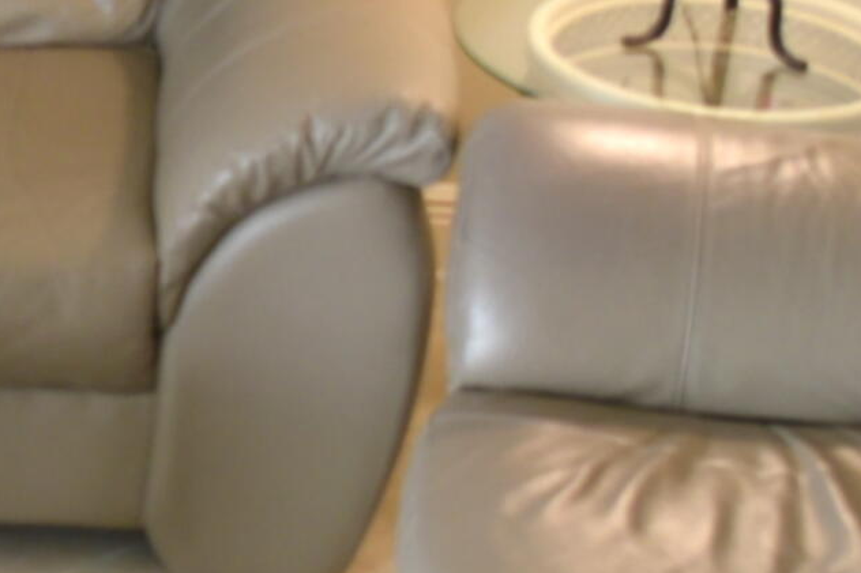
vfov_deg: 12.0
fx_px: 2726
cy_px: 350
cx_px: -492
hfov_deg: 16.2
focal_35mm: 114
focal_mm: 24
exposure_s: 1/60
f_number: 4
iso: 560
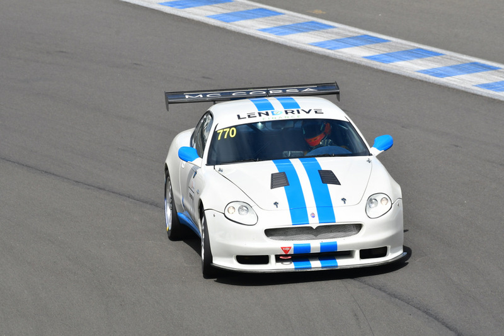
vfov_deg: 2.4
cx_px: 252
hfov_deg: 3.6
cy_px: 168
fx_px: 7982
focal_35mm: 570
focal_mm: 380
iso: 320
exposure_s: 1/640
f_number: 10
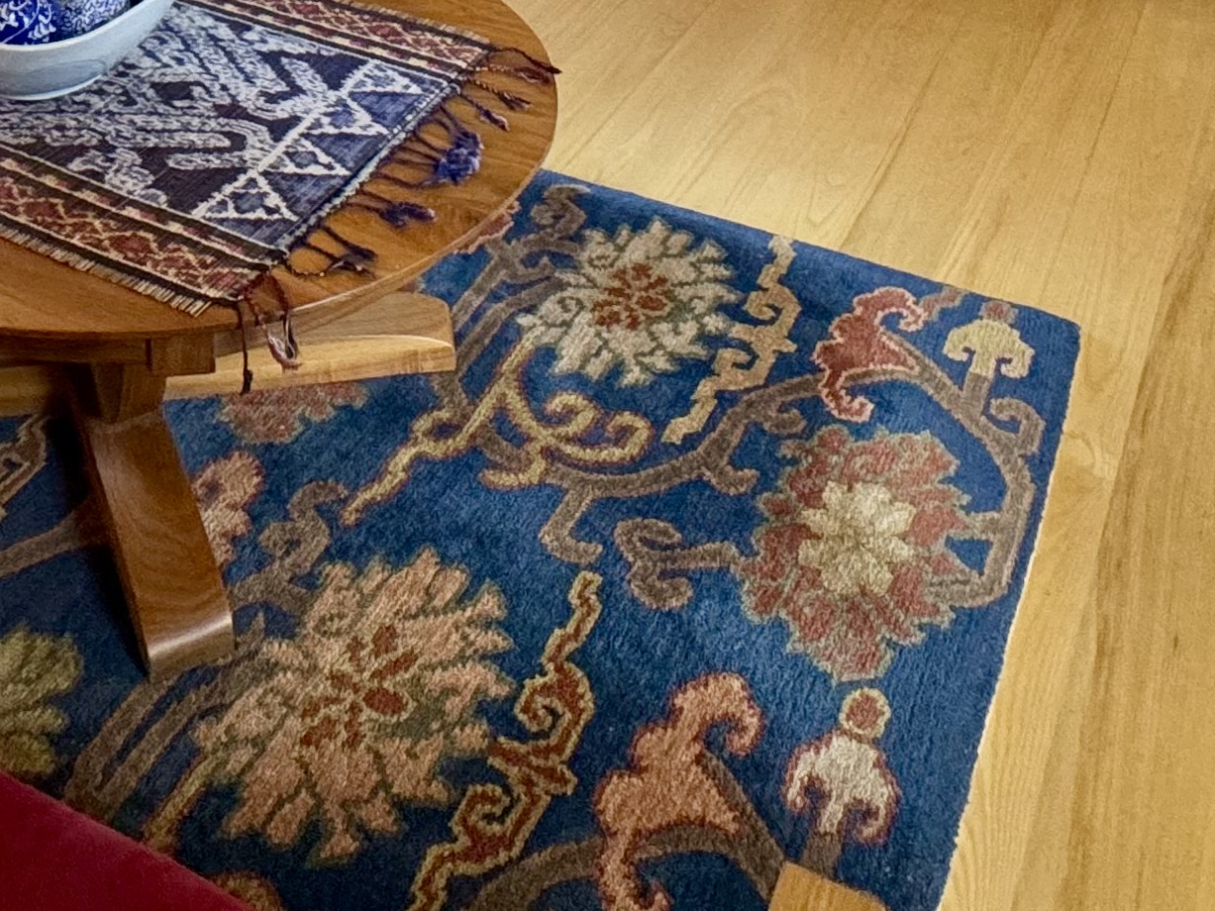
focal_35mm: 46
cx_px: 554
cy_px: -449
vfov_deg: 24.6
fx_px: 1614
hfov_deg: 41.2
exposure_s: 1/120
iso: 250
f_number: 2.2
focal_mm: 2.22
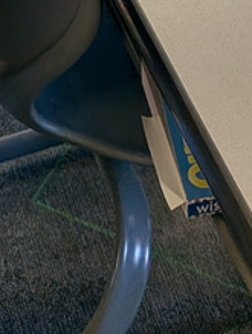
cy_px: -439
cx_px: 183
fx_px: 1084
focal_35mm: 112
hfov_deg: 13.2
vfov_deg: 13.5
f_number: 1.7
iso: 107
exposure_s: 1/120
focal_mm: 4.53
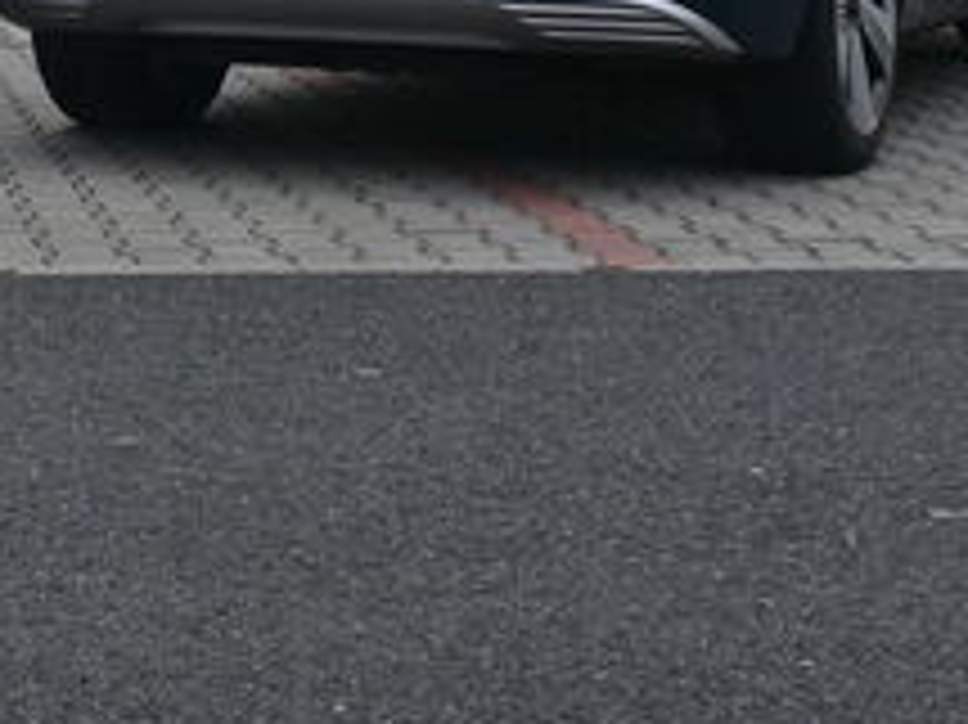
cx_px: -27
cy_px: -133
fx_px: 2990
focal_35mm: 107
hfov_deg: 17.9
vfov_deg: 13.5
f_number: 8
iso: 100
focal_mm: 26
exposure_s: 1/250
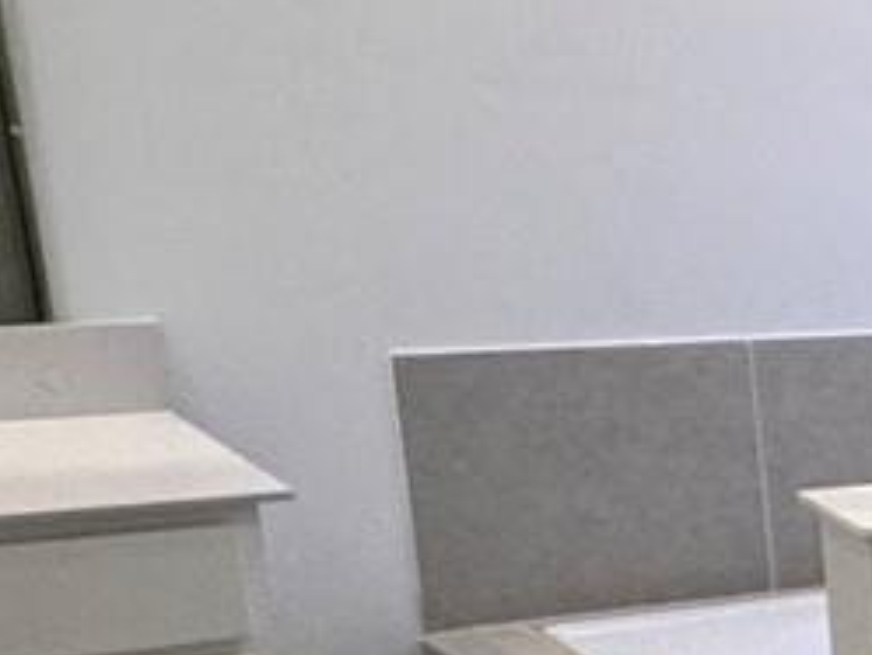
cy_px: 616
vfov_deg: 16.2
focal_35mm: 90
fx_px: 2268
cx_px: 2462
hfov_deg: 12.3
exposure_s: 1/120
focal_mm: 2.22
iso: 160
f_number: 2.2
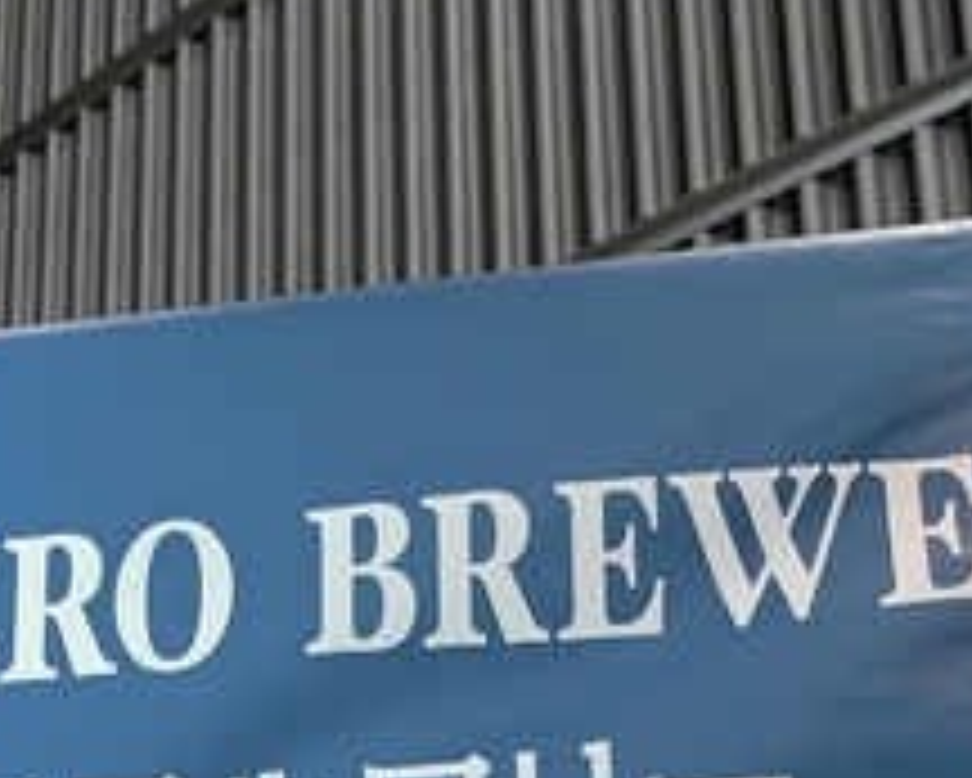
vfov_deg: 16.4
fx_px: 2101
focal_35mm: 73
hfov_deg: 25.0
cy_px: 1520
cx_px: 45
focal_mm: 14
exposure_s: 1/125
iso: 400
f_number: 4
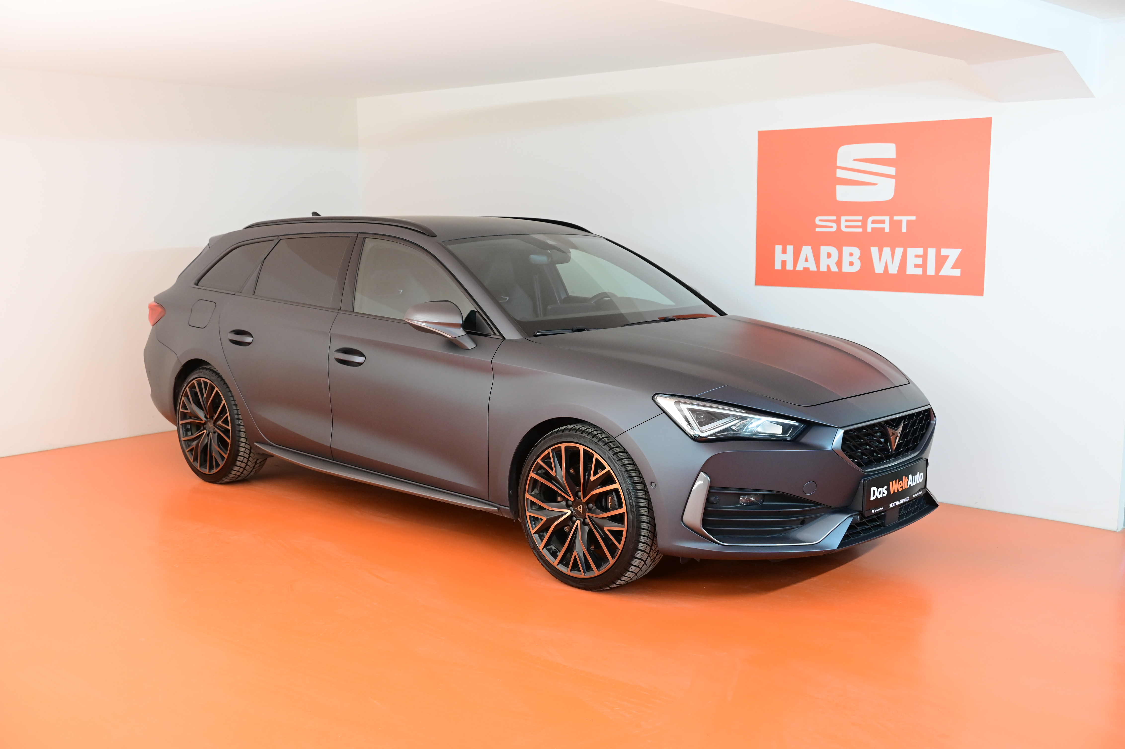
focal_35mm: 36
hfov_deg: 53.1
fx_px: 1125
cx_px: 562
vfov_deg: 36.9
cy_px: 374
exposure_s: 1/25
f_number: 4.8
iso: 2500
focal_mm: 36
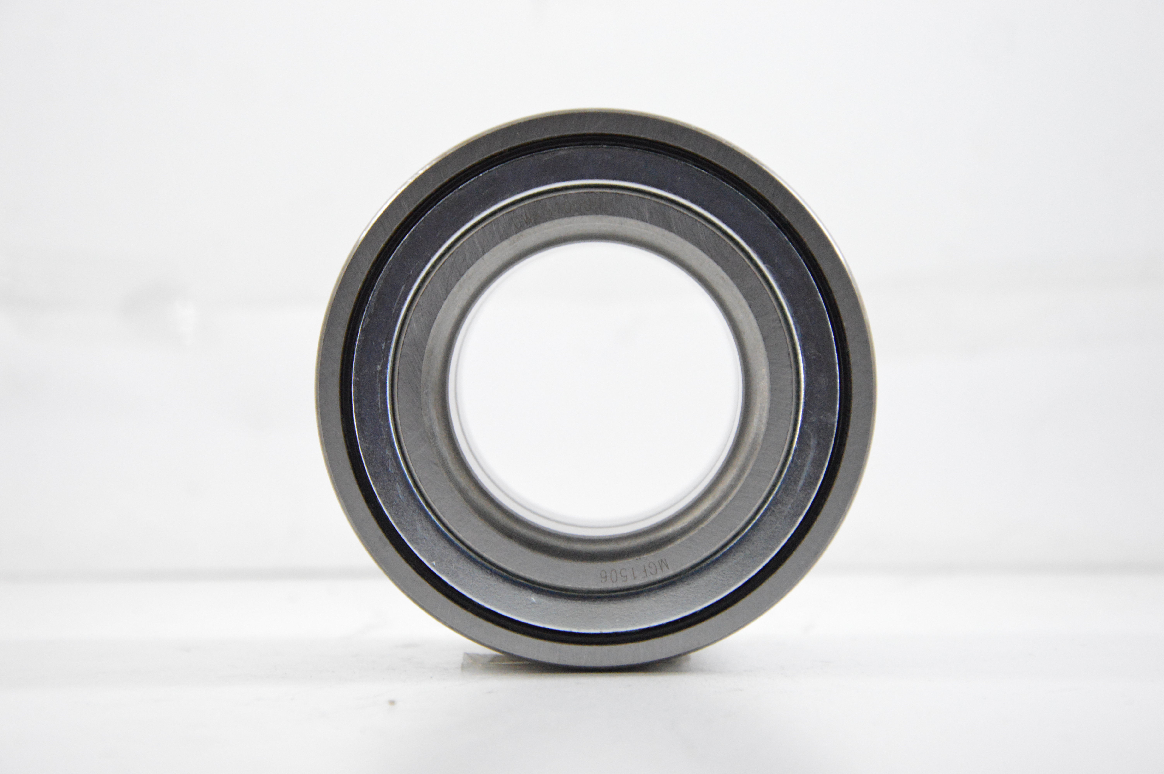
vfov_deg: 12.2
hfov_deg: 18.2
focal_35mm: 112
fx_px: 3634
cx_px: 582
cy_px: 387
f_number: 7.1
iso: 3200
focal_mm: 75
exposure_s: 1/100
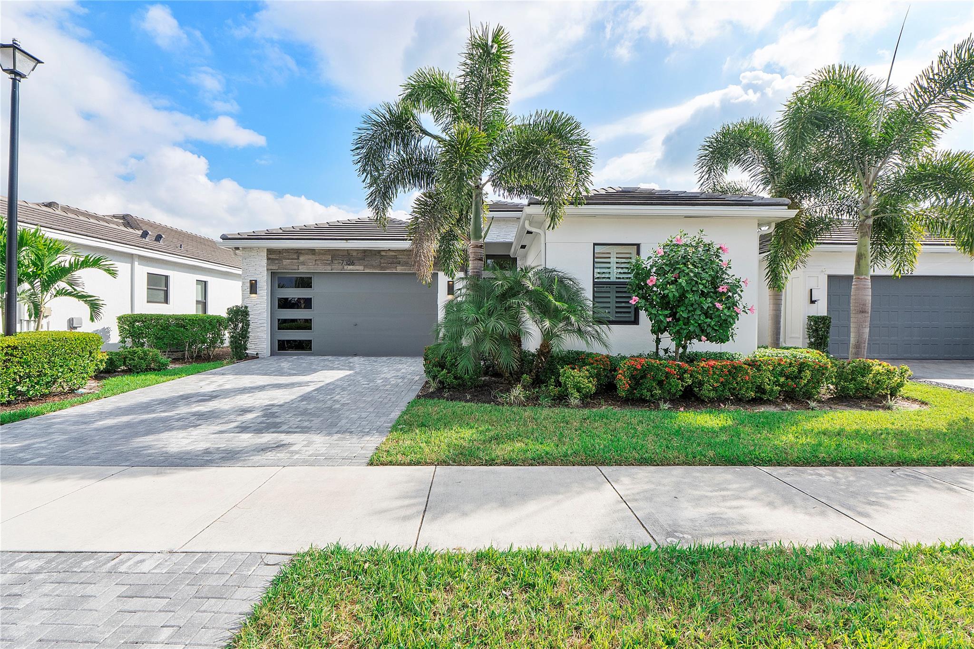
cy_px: 324
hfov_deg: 100.4
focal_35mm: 15
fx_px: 406
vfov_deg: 77.3
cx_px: 487
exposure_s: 1/1600
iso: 640
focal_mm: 10
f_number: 8
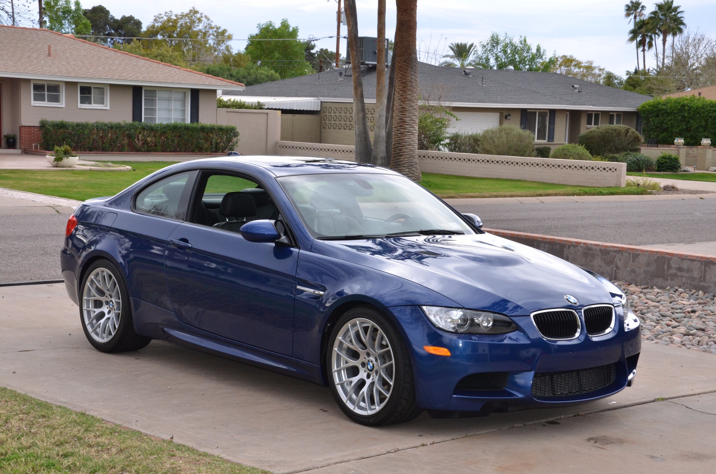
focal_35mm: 63
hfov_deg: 32.0
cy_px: 237
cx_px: 358
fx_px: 1250
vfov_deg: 21.5
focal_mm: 42
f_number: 14
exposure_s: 1/250
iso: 800
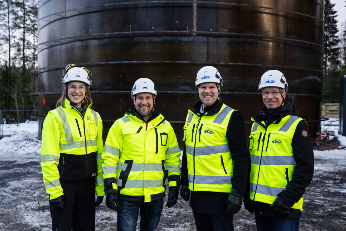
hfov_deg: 50.7
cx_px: 173
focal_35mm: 38
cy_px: 116
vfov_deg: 35.1
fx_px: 365
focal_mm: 38
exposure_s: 1/160
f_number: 5
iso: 1000
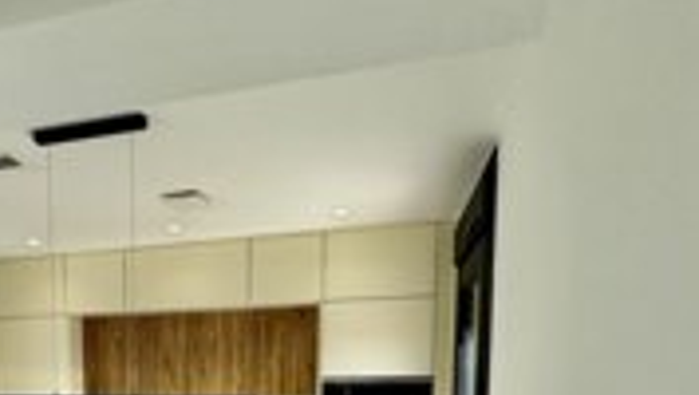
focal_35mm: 31
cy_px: 454
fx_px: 575
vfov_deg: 32.4
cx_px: 190
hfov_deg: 59.8
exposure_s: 1/470
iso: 40
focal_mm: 2.22
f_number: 2.2
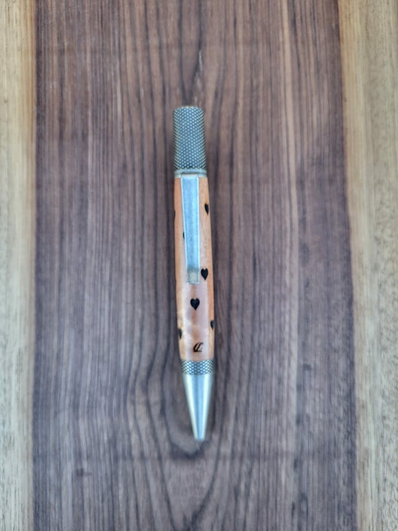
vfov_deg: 67.3
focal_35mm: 26
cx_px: 199
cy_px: 266
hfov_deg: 53.1
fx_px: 399
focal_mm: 5.4
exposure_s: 1/100
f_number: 1.8
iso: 100
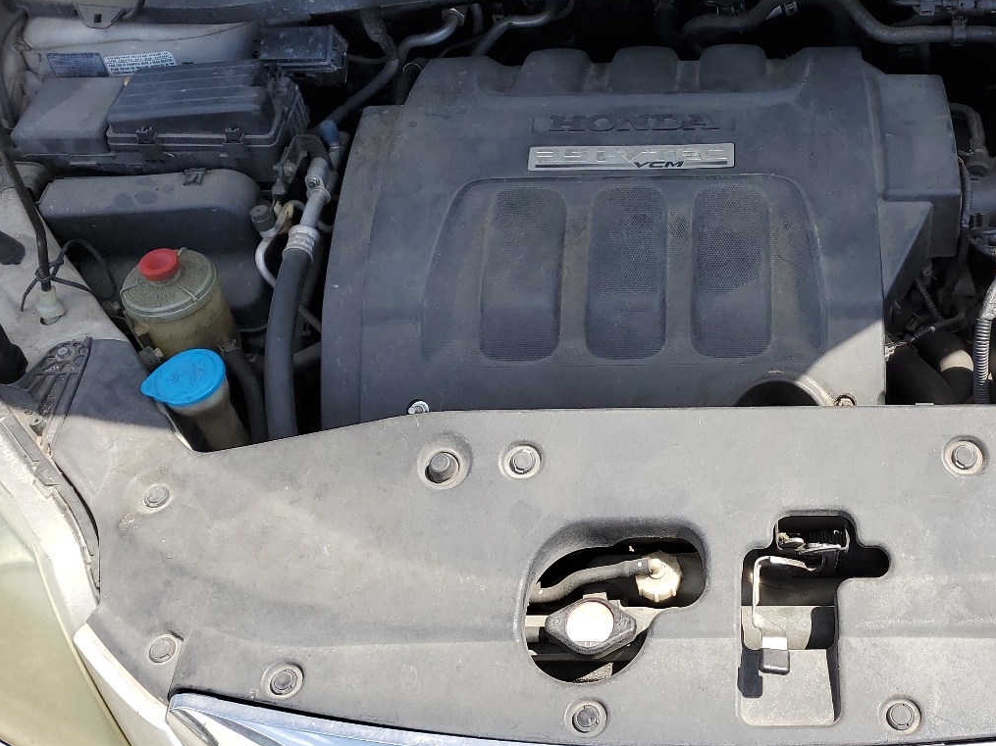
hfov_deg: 44.3
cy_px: 238
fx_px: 1180
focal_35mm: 41
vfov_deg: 34.7
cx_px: 747
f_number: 1.5
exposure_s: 1/1250
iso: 50
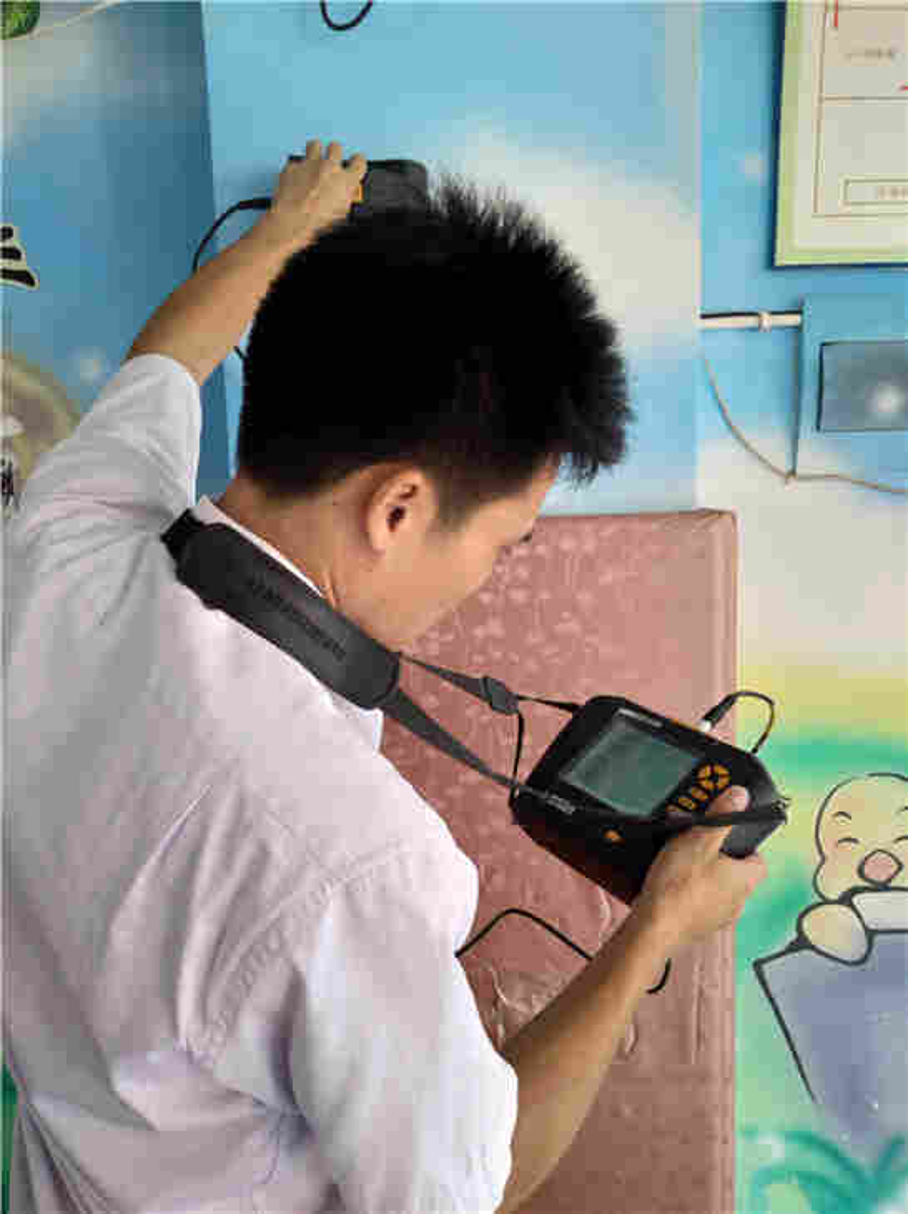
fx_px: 806
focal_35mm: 23
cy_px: 607
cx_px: 454
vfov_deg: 74.0
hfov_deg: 58.8
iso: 500
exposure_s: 1/20
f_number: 2
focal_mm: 4.04
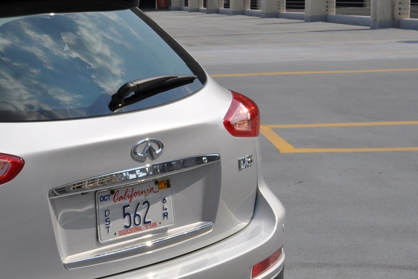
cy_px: 166
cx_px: -78
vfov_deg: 15.0
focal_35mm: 91
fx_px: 1057
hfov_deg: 20.9
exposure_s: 1/400
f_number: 10
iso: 200
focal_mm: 24
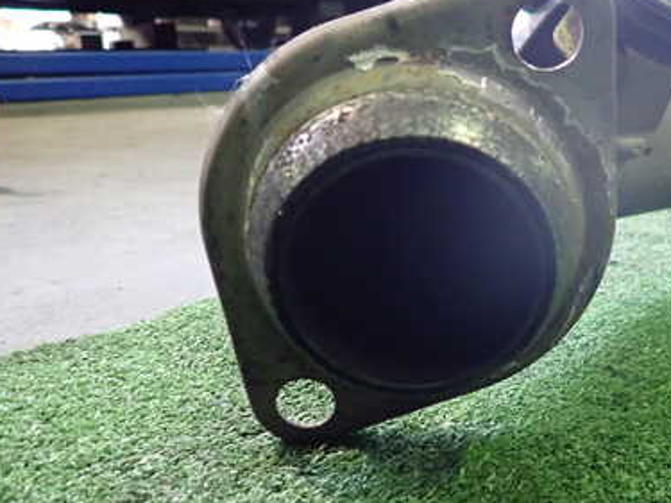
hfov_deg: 45.5
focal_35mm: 40
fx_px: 775
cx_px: 488
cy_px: 294
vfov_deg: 35.9
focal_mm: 4.5
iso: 800
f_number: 2
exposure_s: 1/30
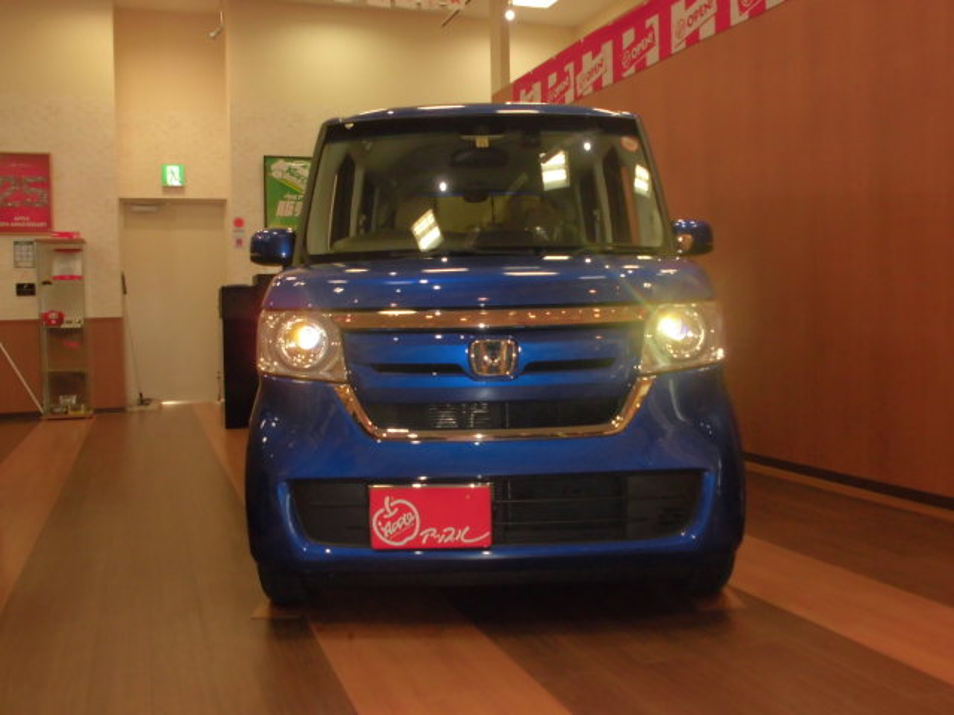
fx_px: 937
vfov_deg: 41.8
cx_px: 477
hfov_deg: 54.0
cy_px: 358
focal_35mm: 34
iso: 200
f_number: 4
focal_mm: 6.1
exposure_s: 1/60
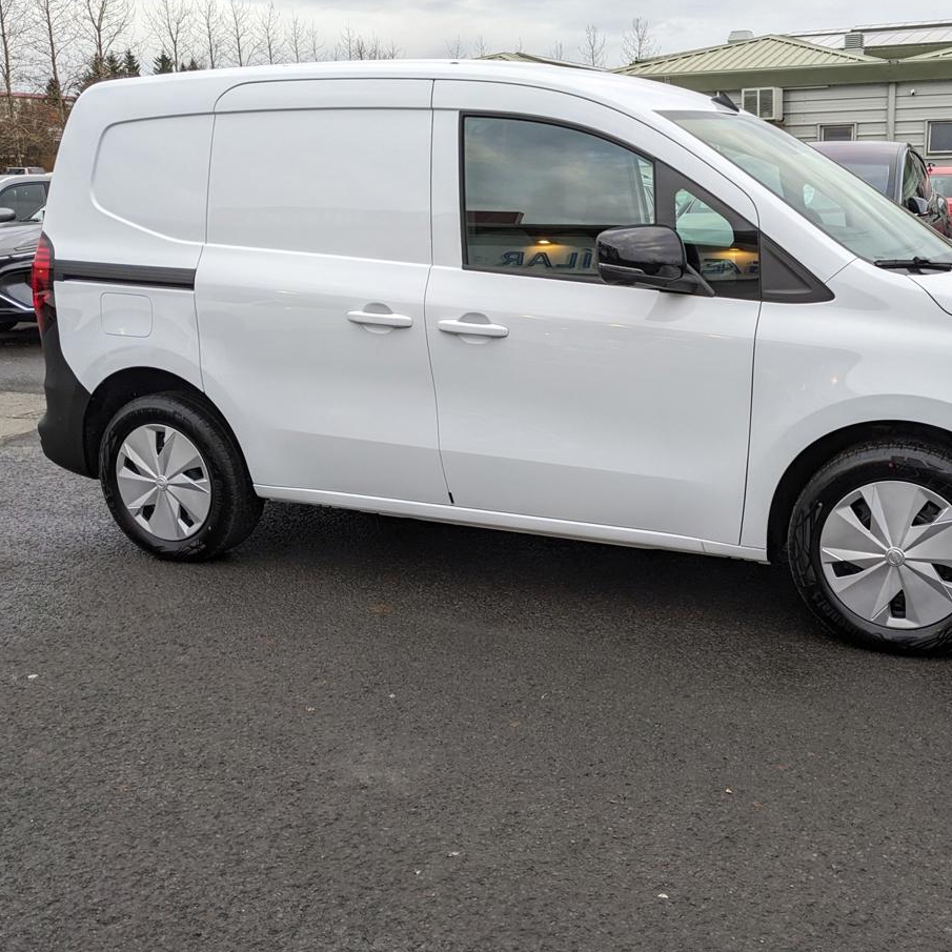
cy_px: 432
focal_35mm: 36
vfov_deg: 46.0
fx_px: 1120
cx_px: 664
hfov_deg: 45.1
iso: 78
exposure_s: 1/146
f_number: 1.73
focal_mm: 4.38
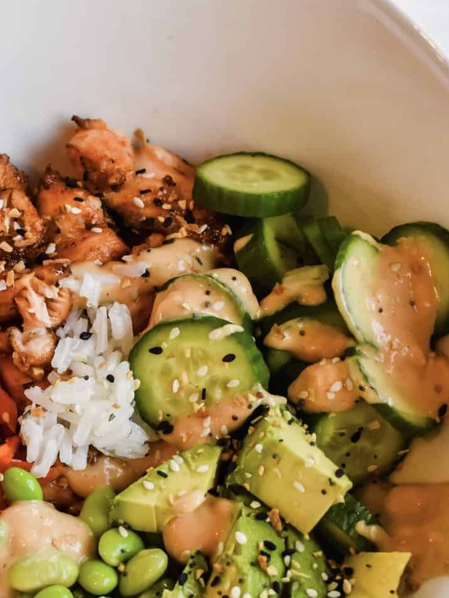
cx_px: 126
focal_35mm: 76
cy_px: 396
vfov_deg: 25.5
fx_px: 1314
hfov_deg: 19.3
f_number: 5.6
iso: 400
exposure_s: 1/125
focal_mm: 28
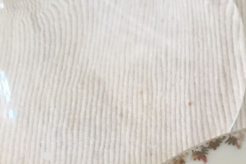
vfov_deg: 11.7
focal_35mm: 112
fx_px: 765
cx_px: 366
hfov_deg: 16.6
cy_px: 248
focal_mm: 3.3
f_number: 2.4
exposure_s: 1/33
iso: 64
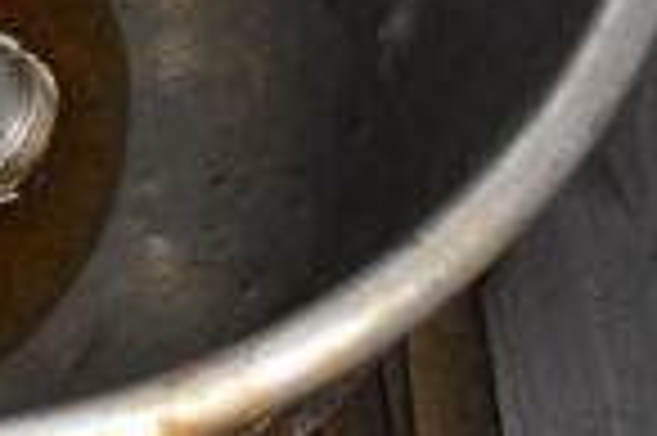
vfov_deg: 11.5
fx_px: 2060
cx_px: -230
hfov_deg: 16.9
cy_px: -261
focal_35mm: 113
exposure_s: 1/125
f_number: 3.5
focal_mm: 18
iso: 4000
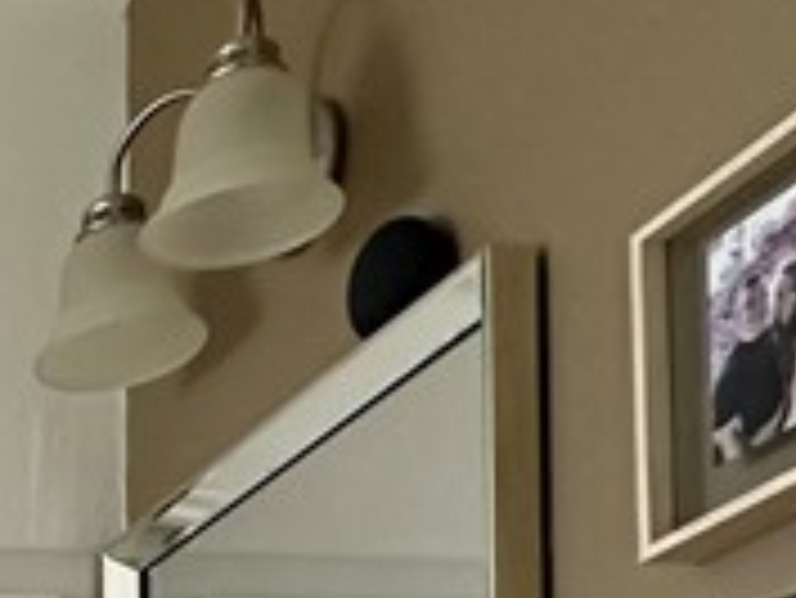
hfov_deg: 17.9
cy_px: 1192
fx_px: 1864
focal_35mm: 81
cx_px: -738
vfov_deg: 14.9
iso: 320
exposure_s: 1/120
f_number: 2.2
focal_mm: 2.22
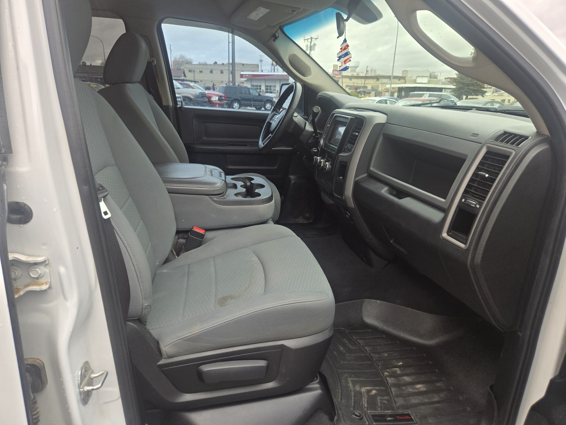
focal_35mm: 23
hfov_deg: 73.9
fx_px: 376
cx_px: 283
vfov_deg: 58.9
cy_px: 212
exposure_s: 1/508
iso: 160
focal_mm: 5.4
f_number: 1.8
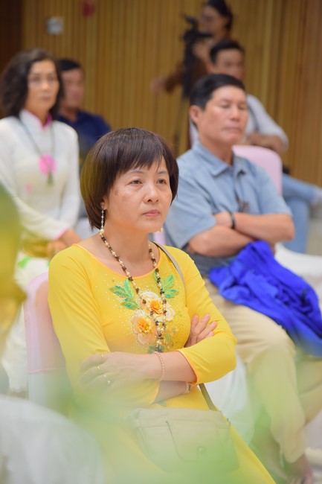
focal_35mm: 120
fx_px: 1611
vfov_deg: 17.1
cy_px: 242
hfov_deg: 11.4
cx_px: 161
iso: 1250
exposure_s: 1/125
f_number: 4.5
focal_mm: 120
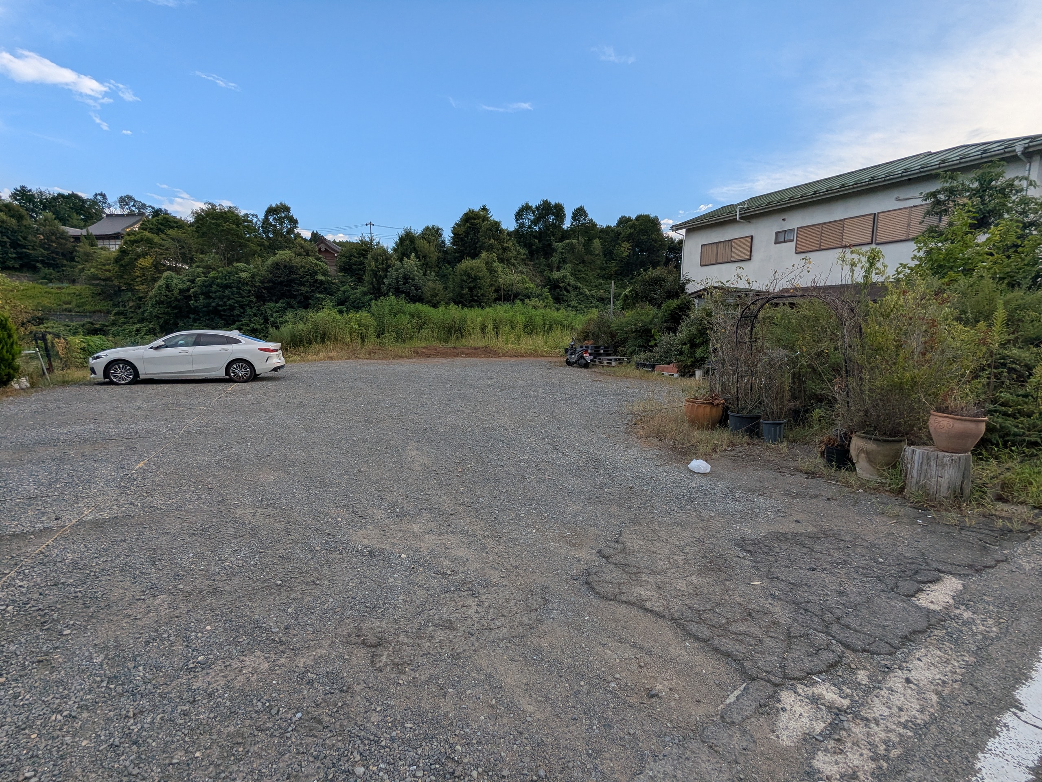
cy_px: 391
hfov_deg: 94.5
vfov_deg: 78.1
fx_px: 482
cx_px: 521
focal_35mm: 16
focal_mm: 2.35
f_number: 2.2
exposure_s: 1/743
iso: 36
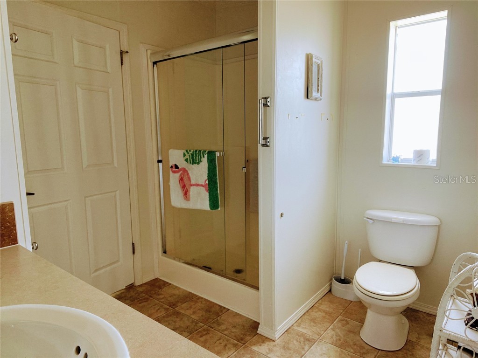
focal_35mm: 23
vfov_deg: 58.9
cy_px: 179
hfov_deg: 73.9
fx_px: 318
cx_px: 239
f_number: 2.2
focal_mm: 2.71
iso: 100
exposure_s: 1/60
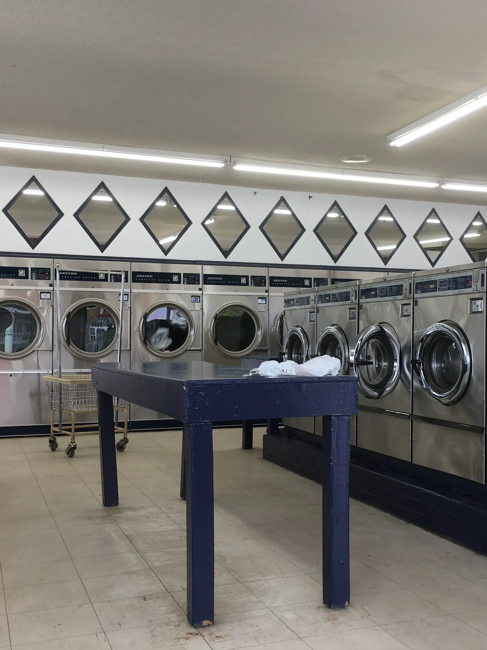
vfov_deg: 47.9
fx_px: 731
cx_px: 274
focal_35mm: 39
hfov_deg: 36.8
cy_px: 323
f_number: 2.2
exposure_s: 1/60
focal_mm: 4.15
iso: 25
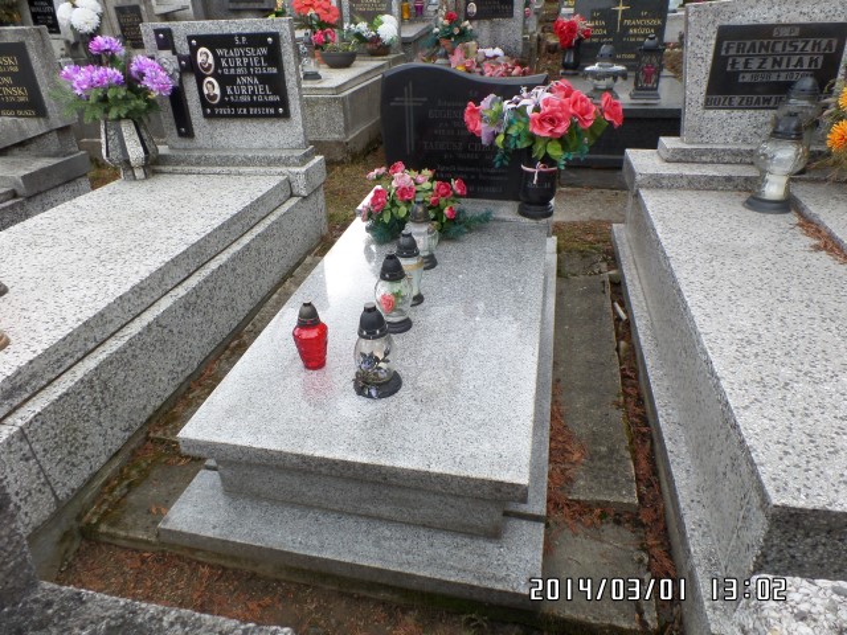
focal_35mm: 23
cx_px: 424
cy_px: 318
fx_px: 563
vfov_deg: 58.9
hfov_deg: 73.9
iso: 100
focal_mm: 4.1
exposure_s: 1/125
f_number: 3.5
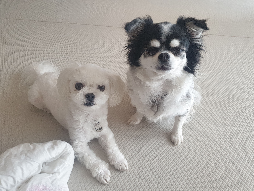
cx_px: 127
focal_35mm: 26
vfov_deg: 53.1
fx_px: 191
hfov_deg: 67.3
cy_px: 96
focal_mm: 4.3
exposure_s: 1/60
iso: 80
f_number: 1.5
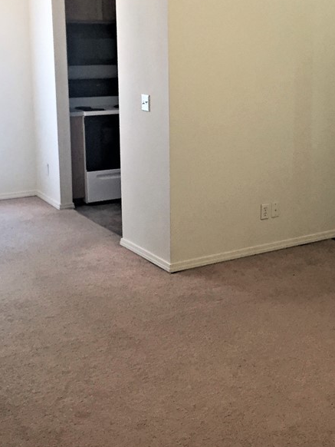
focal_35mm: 51
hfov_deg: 28.4
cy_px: 161
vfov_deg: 37.2
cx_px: 219
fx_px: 658
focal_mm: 4.15
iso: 100
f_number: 2.2
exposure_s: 1/30
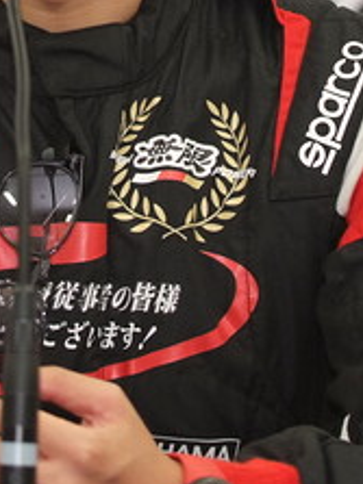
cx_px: 33
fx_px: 7180
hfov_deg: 2.9
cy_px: -24
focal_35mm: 513
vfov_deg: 3.9
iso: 200
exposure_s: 1/60
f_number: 2.8
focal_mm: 110
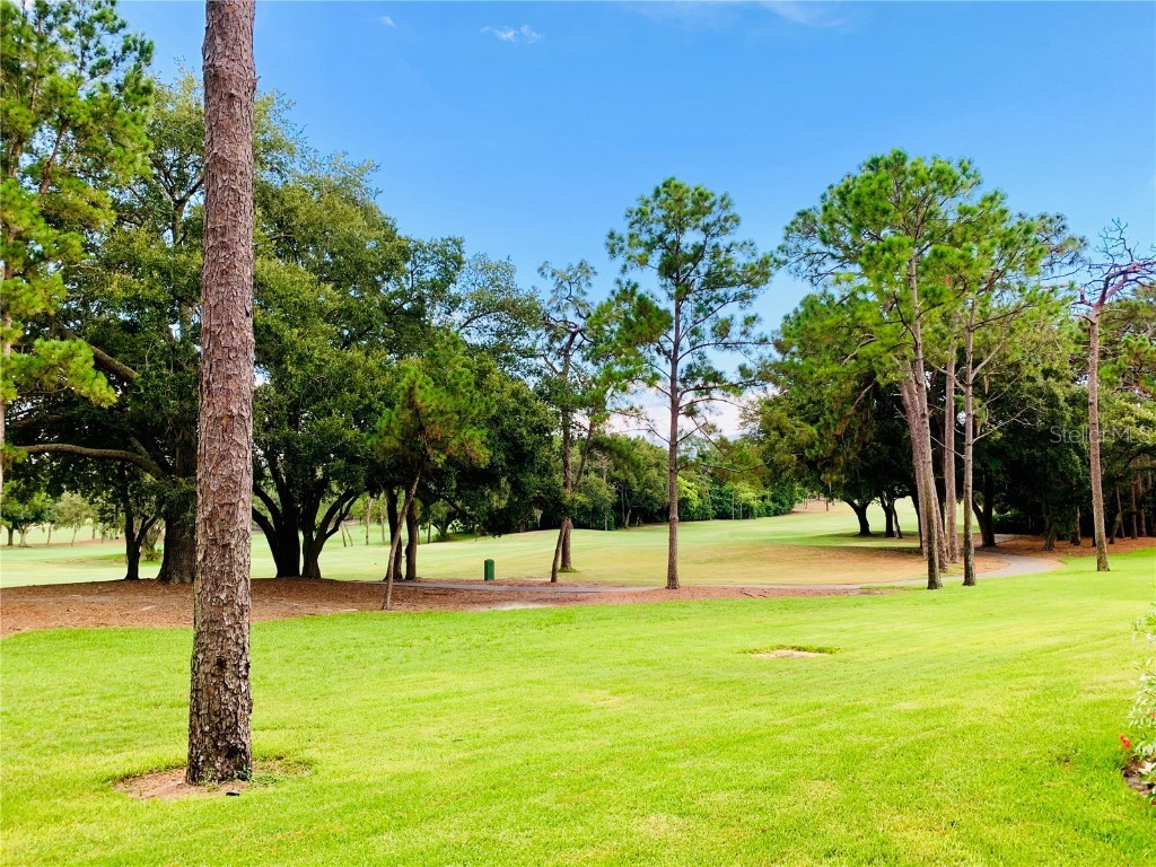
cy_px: 434
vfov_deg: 53.1
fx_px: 868
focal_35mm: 26
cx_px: 578
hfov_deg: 67.3
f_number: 1.8
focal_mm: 4.25
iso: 25
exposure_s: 1/296
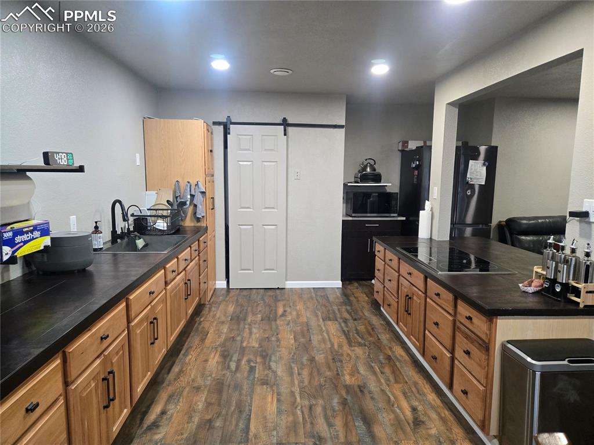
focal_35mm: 23
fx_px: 394
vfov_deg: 58.8
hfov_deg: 74.0
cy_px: 222
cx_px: 297
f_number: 1.8
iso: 640
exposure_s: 1/120
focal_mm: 5.4
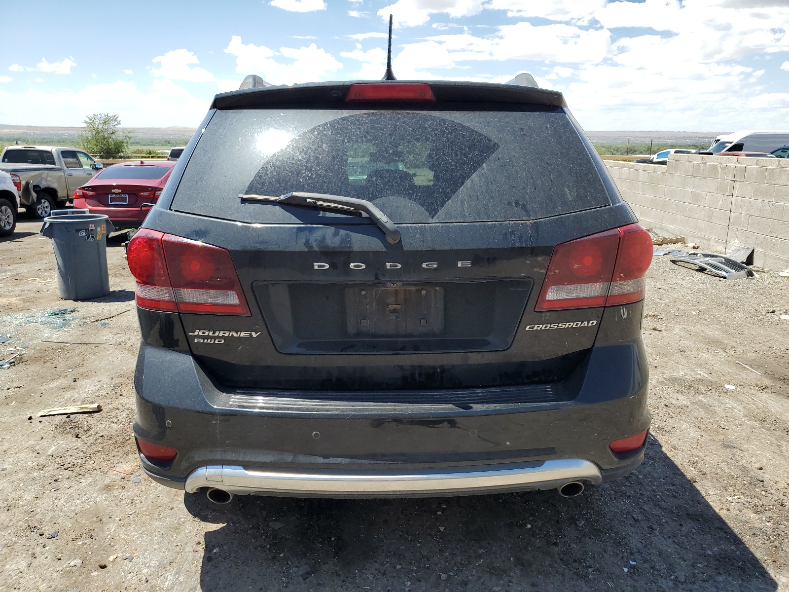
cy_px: 296
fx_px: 593
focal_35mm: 26
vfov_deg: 53.1
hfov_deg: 67.3
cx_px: 394
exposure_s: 1/2000
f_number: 1.5
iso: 50
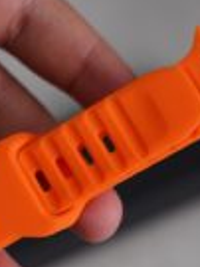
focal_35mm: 214
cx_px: -10
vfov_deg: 9.2
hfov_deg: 6.9
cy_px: 195
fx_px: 1651
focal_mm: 75
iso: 320
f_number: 4
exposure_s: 1/80
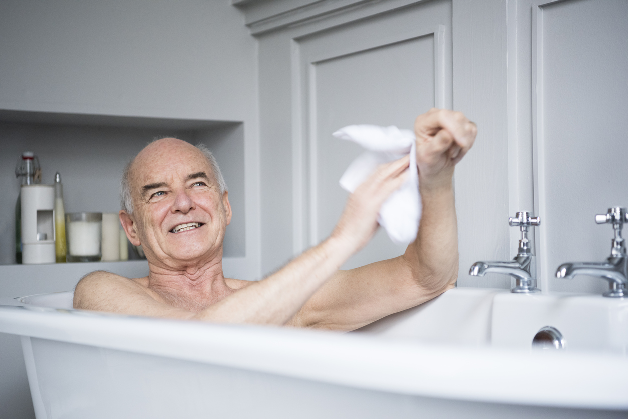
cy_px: 210
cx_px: 314
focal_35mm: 70
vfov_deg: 19.5
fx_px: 1221
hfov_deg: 28.8
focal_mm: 70
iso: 1600
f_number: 2.8
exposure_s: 1/50
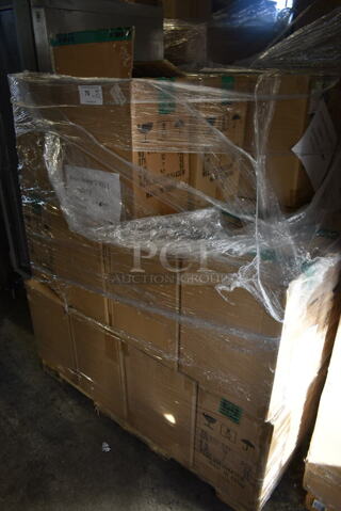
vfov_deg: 67.4
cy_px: 256
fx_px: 383
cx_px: 170
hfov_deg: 48.0
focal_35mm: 27
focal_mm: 18
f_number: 3.5
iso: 100
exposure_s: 1/50
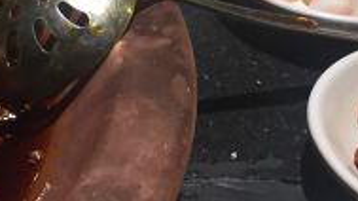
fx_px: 1110
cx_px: 28
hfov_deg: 18.0
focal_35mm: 117
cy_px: -88
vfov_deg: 10.1
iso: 40
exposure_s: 1/33
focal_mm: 4.15
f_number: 2.2
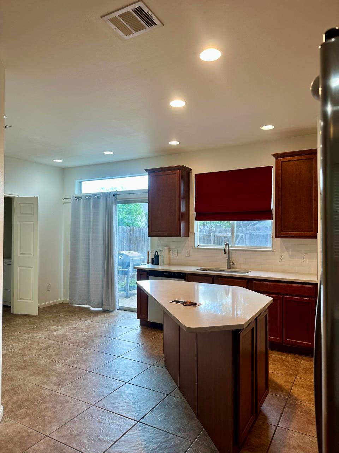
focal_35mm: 24
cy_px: 226
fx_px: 313
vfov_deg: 71.6
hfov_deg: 56.8
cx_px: 170
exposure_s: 1/120
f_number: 1.78
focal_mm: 6.86
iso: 80
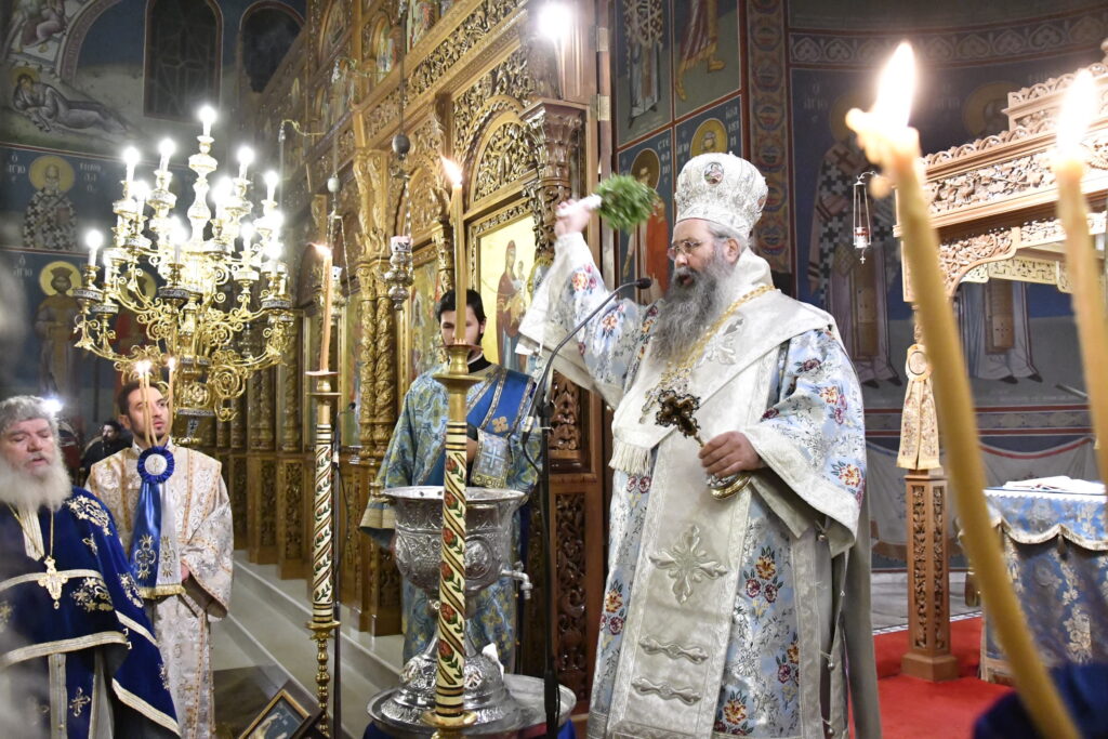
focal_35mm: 32
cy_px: 370
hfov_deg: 59.5
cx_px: 554
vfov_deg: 41.7
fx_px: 970
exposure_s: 1/100
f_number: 3.8
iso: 12800
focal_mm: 21
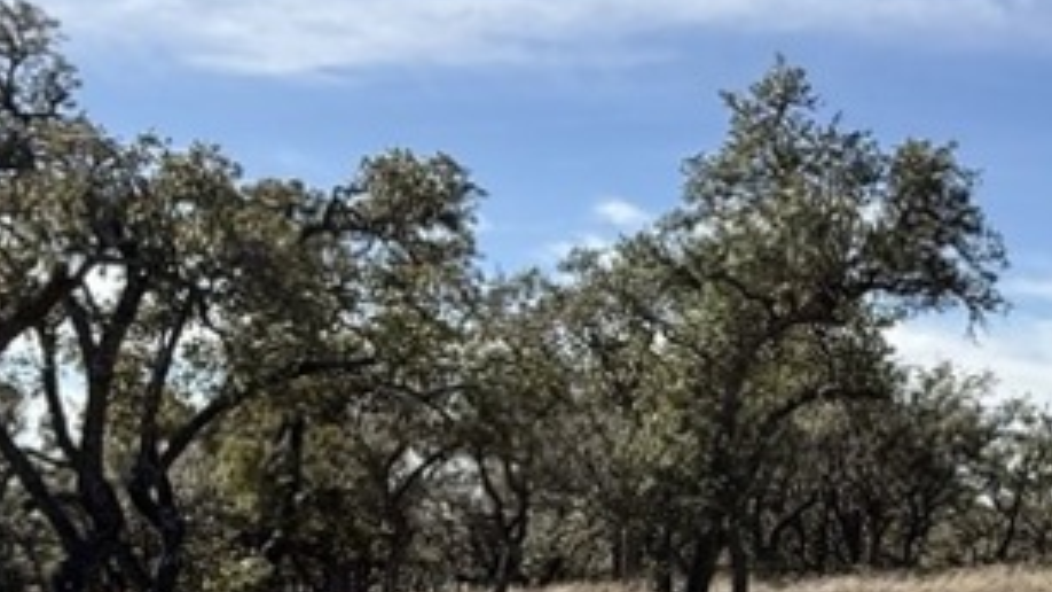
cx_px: 832
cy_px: 561
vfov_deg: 22.7
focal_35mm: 51
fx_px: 1422
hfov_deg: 39.1
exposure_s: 1/1613
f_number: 2.2
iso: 50
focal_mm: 2.22
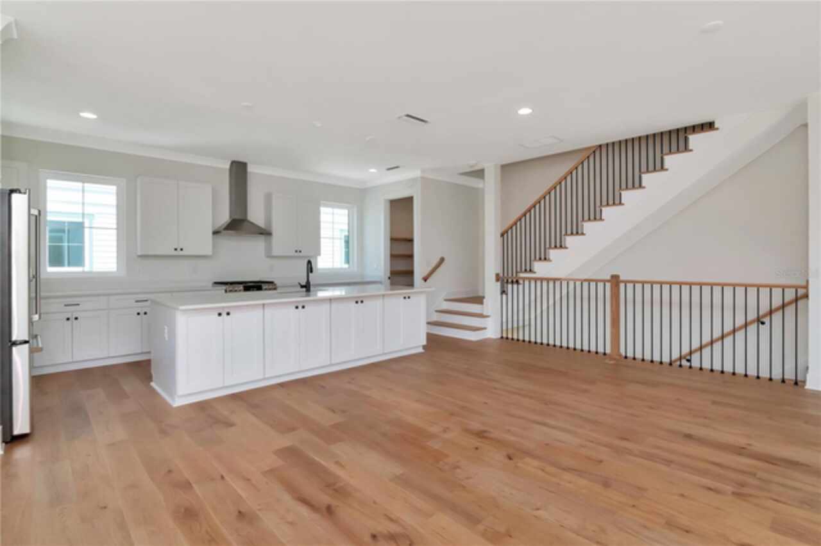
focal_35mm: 16
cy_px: 273
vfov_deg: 72.0
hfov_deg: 95.0
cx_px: 410
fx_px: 376
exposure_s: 1/200
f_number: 11
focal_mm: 11
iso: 800
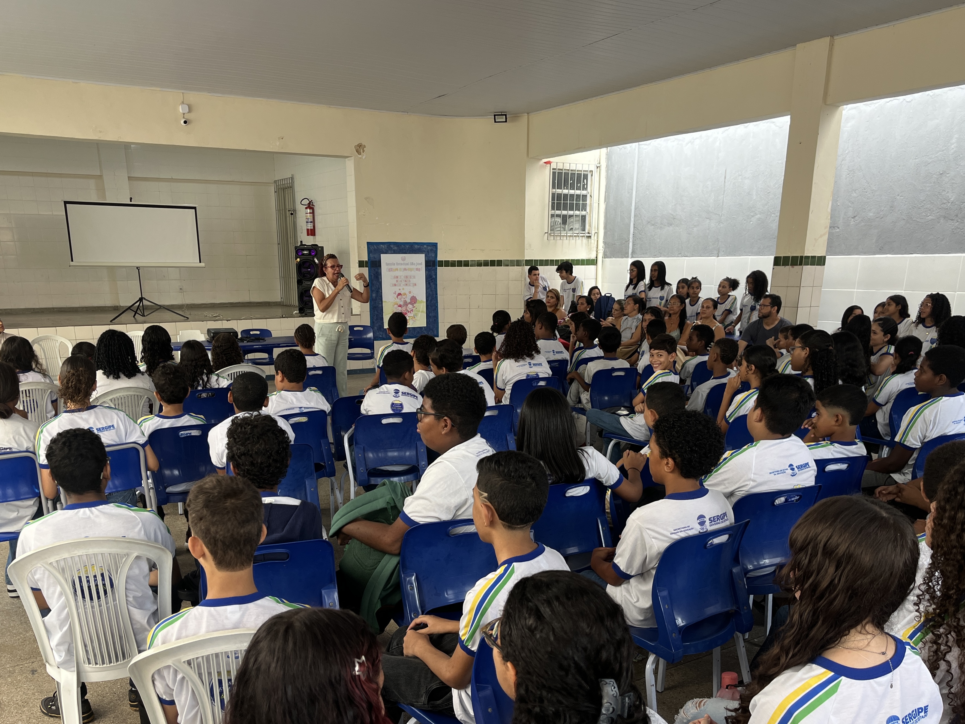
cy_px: 362
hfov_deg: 67.3
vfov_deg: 53.1
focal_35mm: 26
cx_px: 482
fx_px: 725
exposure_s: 1/121
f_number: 1.6
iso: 64
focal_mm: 5.1
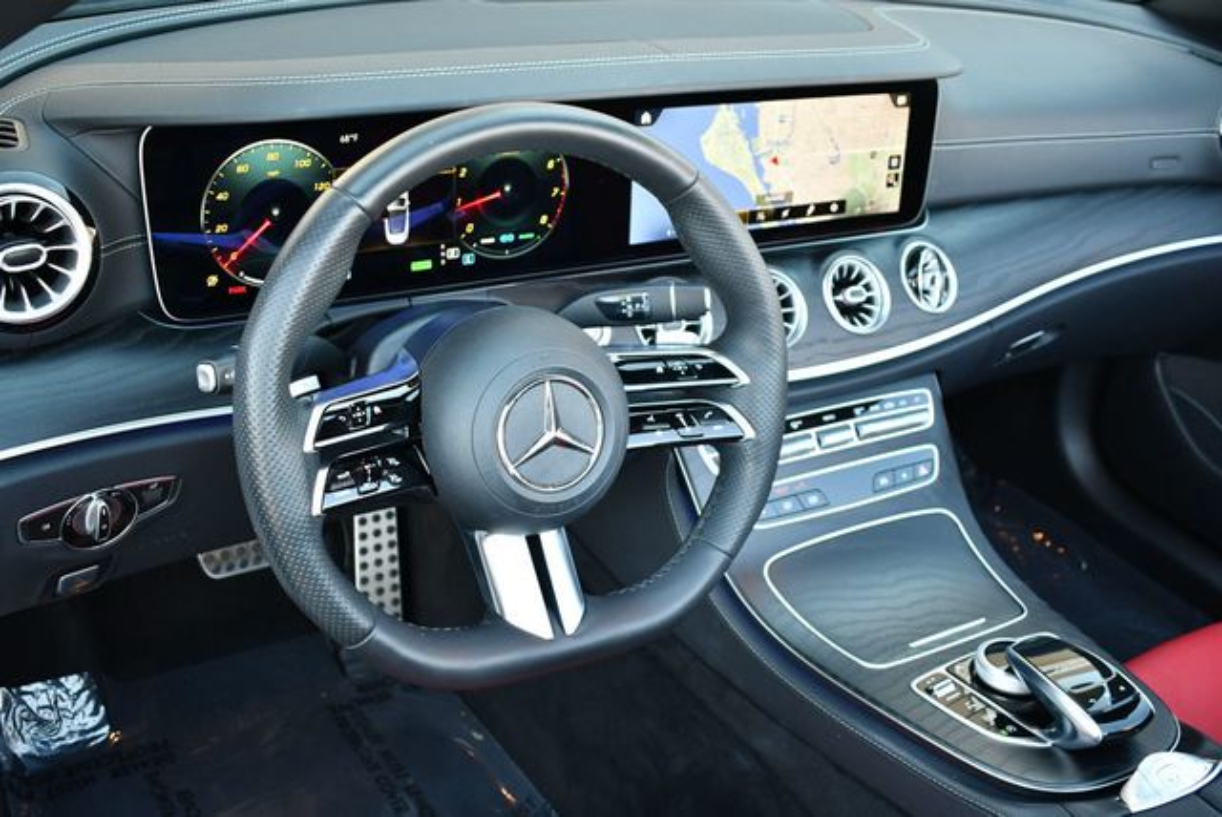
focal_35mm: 40
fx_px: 1359
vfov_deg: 33.5
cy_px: 408
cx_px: 611
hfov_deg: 48.4
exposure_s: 1/160
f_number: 3.8
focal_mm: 20
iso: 800
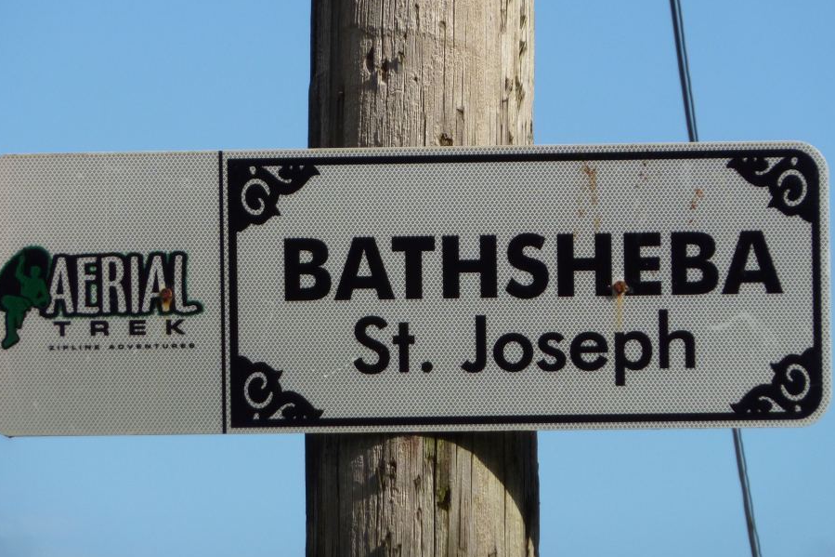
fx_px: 7142
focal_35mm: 308
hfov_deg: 6.7
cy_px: 249
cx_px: 395
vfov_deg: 4.5
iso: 125
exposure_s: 1/800
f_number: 5.6
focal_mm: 42.6
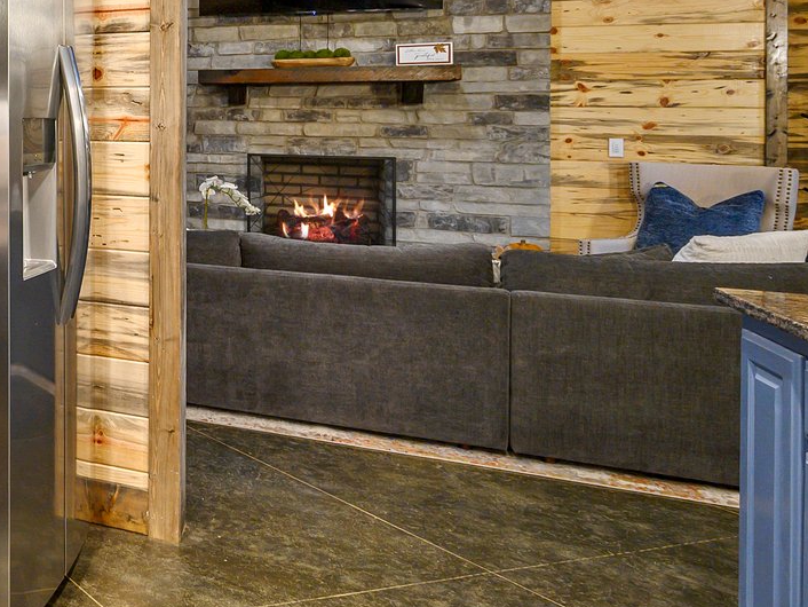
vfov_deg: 35.6
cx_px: -251
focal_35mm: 39
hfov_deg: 33.9
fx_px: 911
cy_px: 118
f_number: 9
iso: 200
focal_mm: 14
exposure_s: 1/3
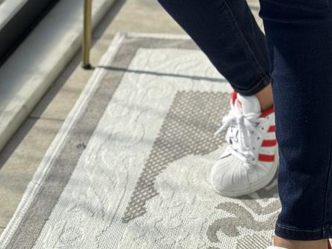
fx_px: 1381
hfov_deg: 13.7
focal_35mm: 144
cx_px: 236
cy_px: -77
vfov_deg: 10.1
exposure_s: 1/1312
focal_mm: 6.76
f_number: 1.78
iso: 64
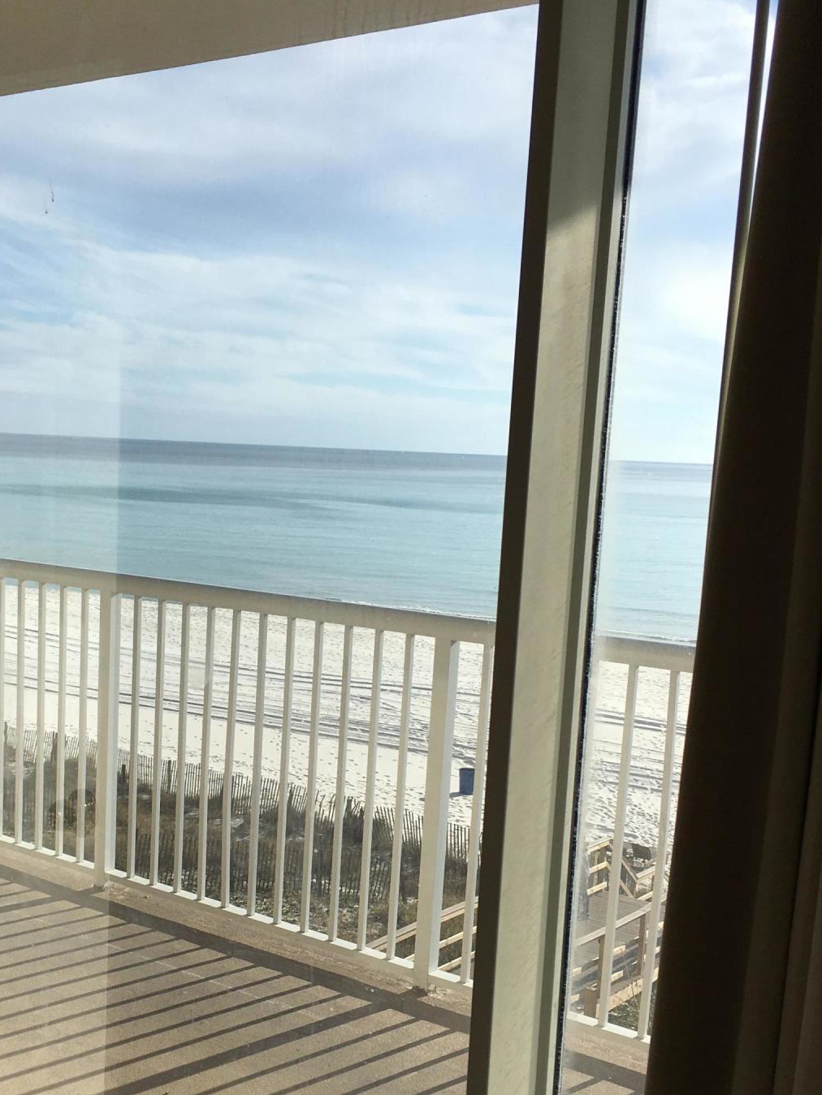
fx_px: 1361
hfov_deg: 33.5
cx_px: 313
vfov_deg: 43.6
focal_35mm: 43
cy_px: 665
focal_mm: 4.15
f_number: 2.2
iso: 25
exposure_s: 1/1166
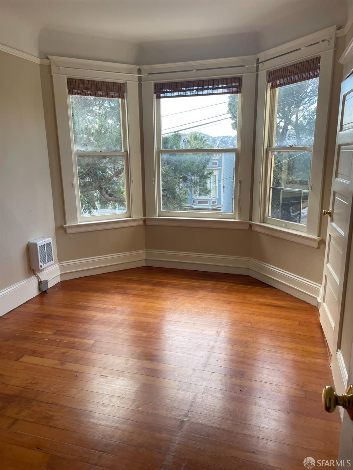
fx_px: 354
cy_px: 235
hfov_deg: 53.1
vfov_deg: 67.3
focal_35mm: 26
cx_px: 176
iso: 32
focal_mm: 4.2
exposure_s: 1/172
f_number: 1.6
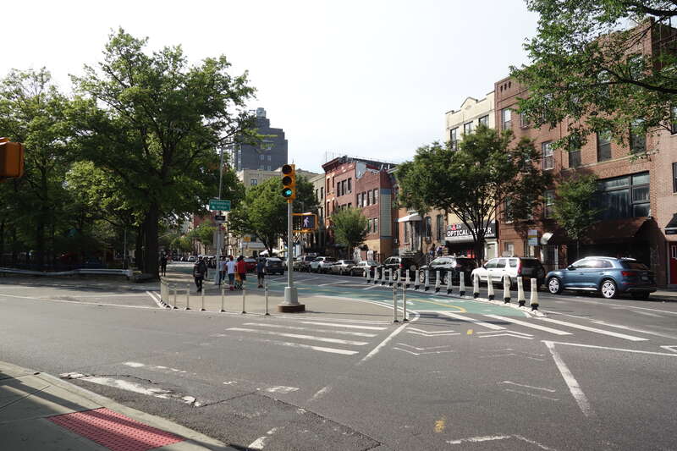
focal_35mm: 28
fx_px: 526
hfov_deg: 65.5
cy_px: 226
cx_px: 338
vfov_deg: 46.4
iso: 125
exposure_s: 1/800
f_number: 4
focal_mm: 10.4
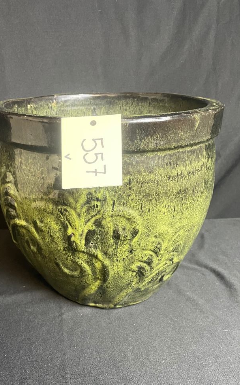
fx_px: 356
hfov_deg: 37.2
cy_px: 237
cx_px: 99
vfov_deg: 56.1
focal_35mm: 34
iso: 500
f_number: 1.6
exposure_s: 1/60
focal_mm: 4.2
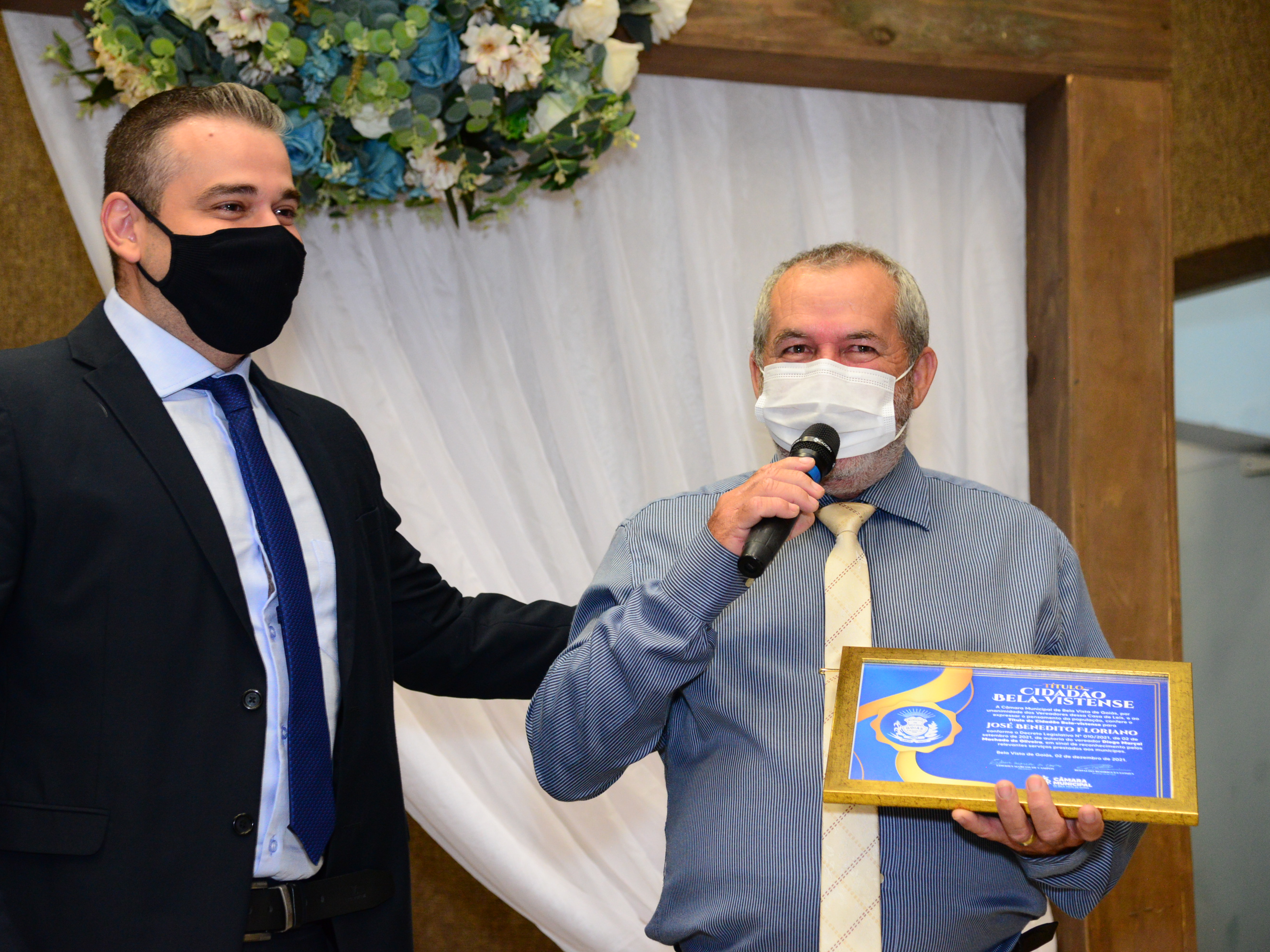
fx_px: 3118
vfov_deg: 17.4
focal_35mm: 85
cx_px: 617
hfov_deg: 23.0
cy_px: 473
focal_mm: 78
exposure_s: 1/125
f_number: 4
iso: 3200
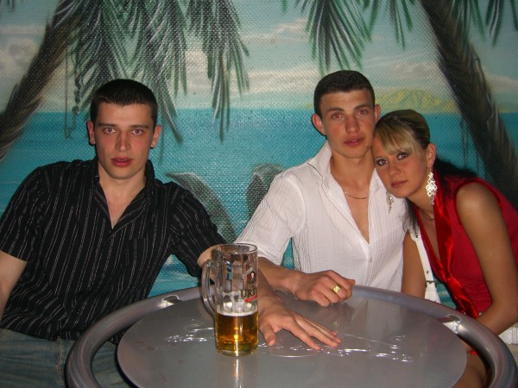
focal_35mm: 38
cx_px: 259
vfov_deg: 37.7
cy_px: 194
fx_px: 569
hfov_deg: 49.0
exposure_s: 1/60
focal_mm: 7.9
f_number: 2.8
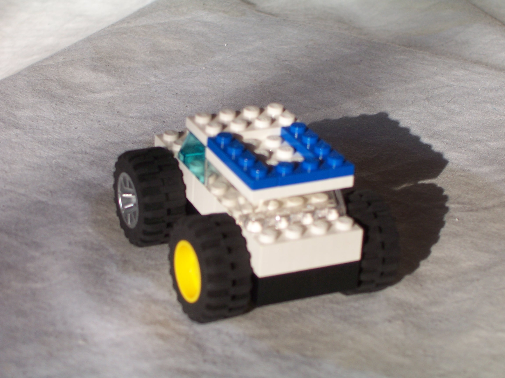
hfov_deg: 19.3
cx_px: 252
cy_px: 189
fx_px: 1488
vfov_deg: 14.5
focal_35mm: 102
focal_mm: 17.5
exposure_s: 1/350
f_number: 4
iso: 80
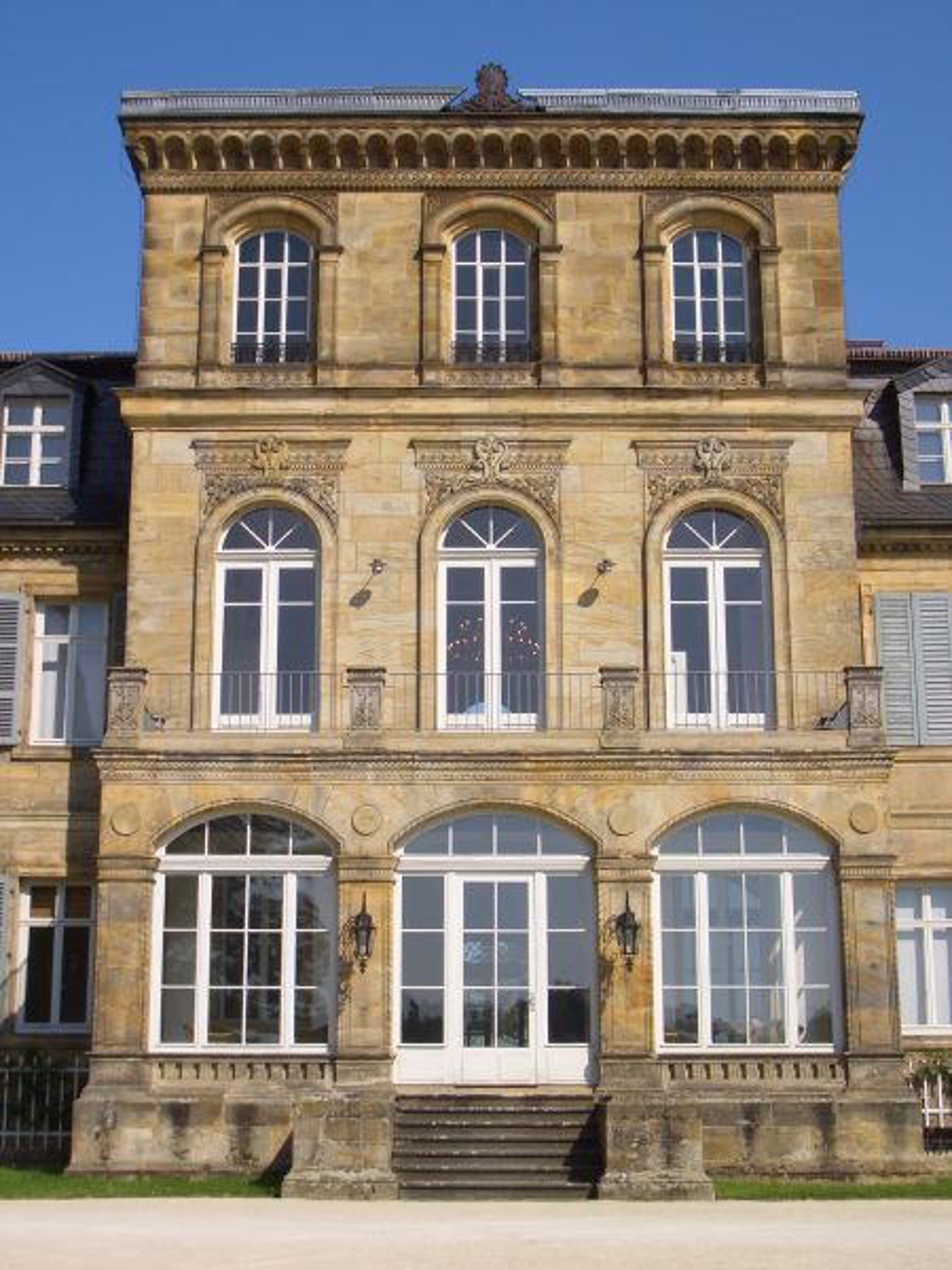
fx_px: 1797
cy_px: 635
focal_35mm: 49
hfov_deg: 29.7
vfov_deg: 38.9
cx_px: 476
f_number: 5
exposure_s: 1/400
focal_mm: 8.2
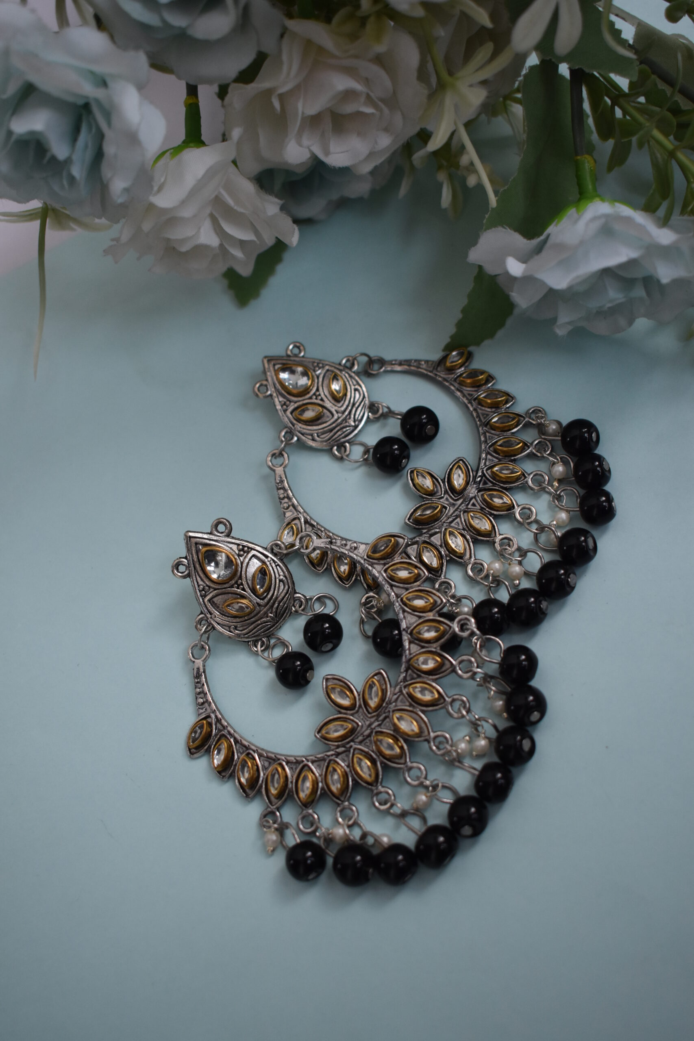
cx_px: 347
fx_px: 1214
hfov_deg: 31.9
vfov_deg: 46.4
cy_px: 520
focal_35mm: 42
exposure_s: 1/200
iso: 800
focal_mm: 28
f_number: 4.2
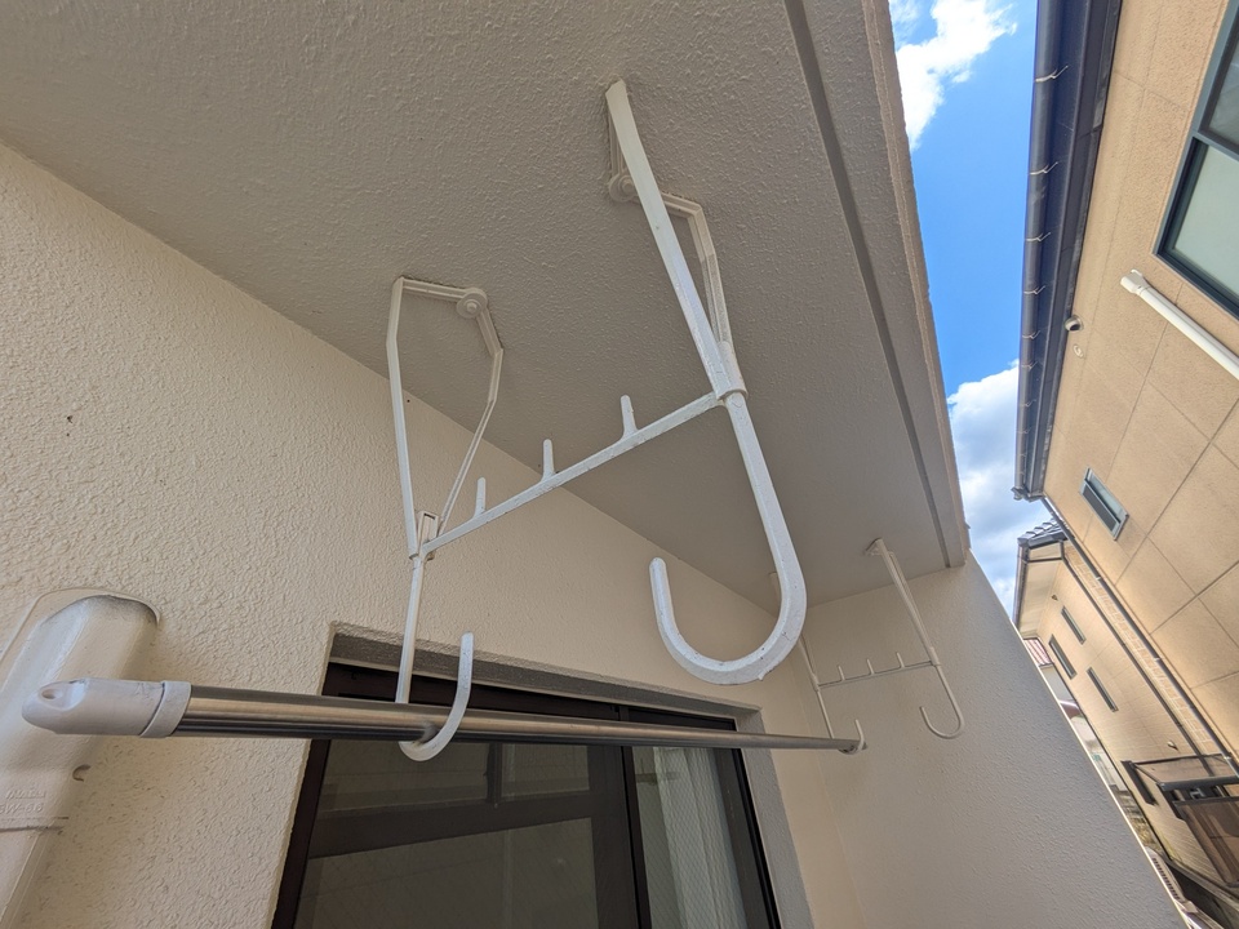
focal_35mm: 14
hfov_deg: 102.1
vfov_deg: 85.7
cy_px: 464
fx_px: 501
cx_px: 620
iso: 50
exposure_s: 1/1174
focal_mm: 1.83
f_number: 2.2
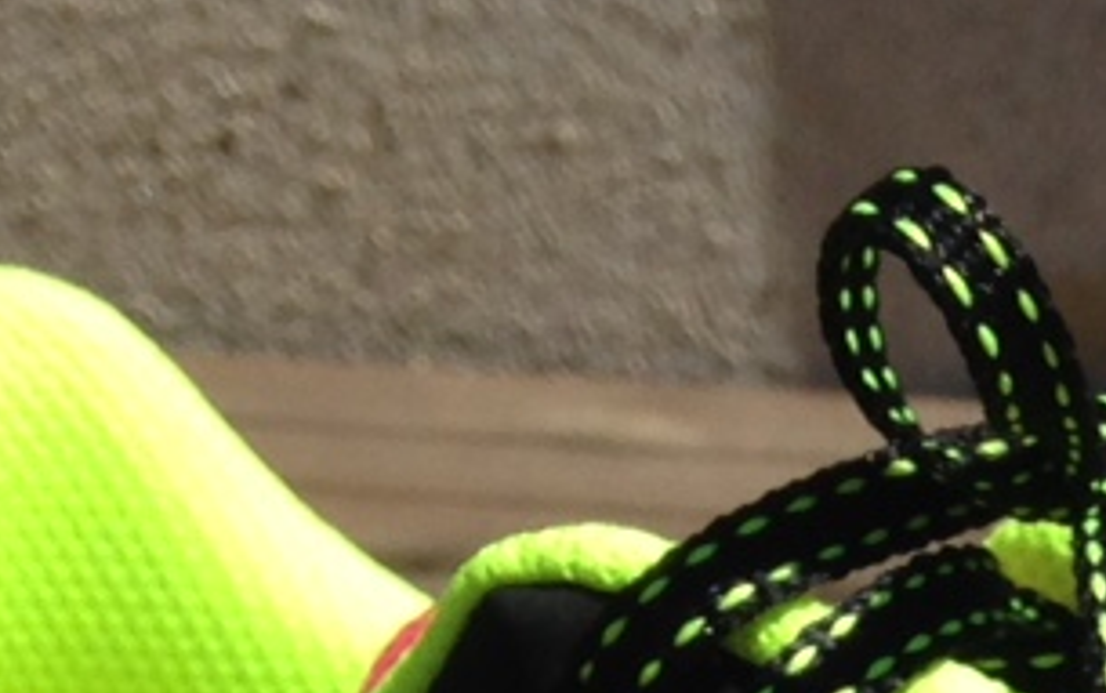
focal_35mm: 187
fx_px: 5640
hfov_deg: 10.8
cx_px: 1617
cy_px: 2144
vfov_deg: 6.4
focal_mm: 4.12
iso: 50
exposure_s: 1/1938
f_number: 2.4
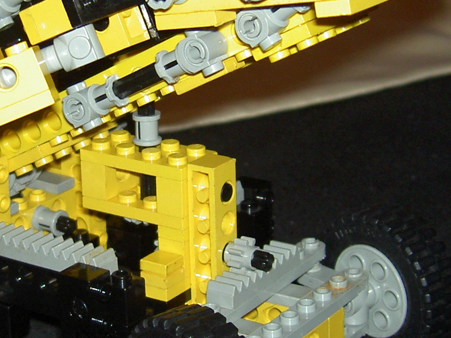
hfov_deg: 18.8
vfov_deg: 14.2
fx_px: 1355
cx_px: 105
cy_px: 137
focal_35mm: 104
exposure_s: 1/59.5
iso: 100
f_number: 2.8
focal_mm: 8
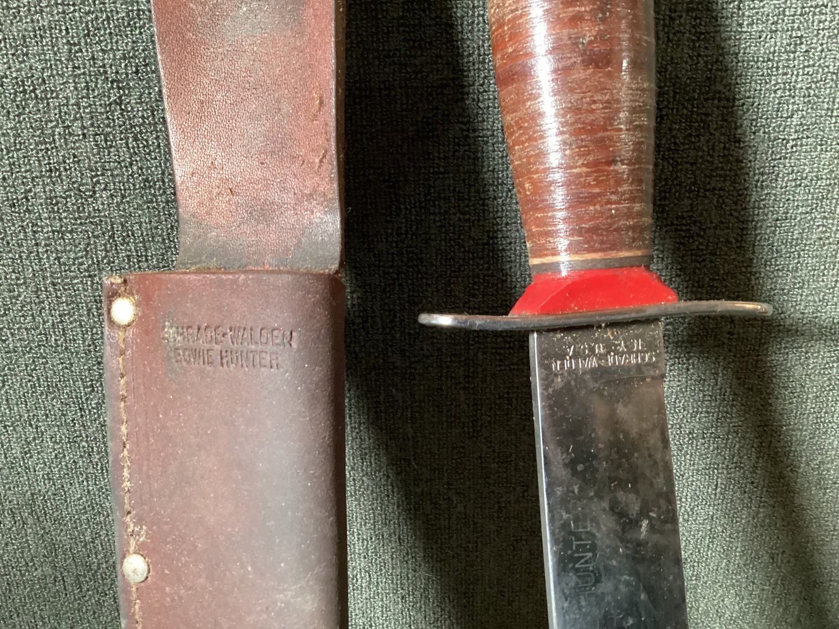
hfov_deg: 58.3
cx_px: 420
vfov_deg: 45.4
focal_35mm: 31
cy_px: 314
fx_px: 751
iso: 640
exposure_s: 1/17
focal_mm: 3.3
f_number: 2.4
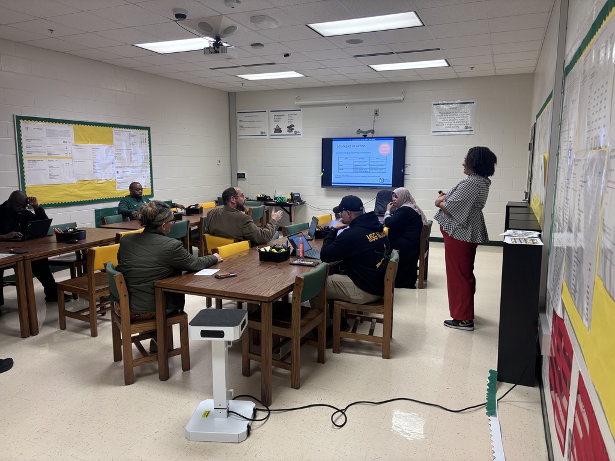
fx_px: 462
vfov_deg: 53.1
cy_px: 230
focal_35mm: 26
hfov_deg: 67.3
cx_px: 308
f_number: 1.6
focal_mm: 5.96
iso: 100
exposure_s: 1/60
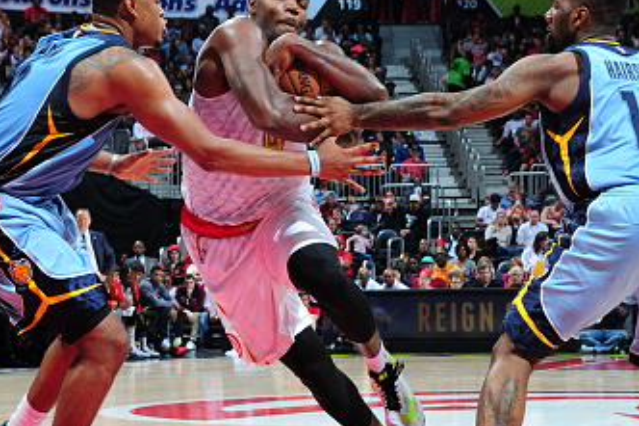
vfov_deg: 9.0
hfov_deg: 13.5
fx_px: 2697
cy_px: 234
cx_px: 335
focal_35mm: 152
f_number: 8
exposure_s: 1/320
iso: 640
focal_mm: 85
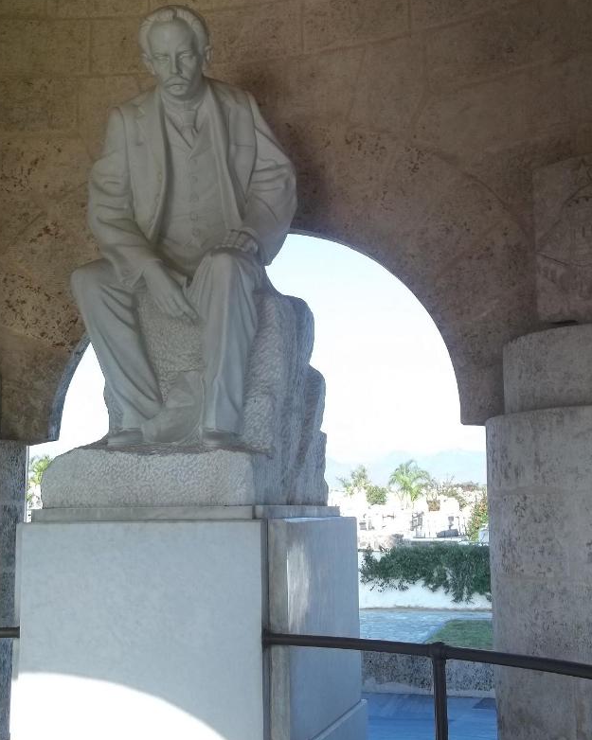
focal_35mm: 49
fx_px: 1074
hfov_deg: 30.8
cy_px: 375
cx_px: 290
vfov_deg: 38.1
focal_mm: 8.3
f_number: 3.7
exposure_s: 1/200
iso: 64
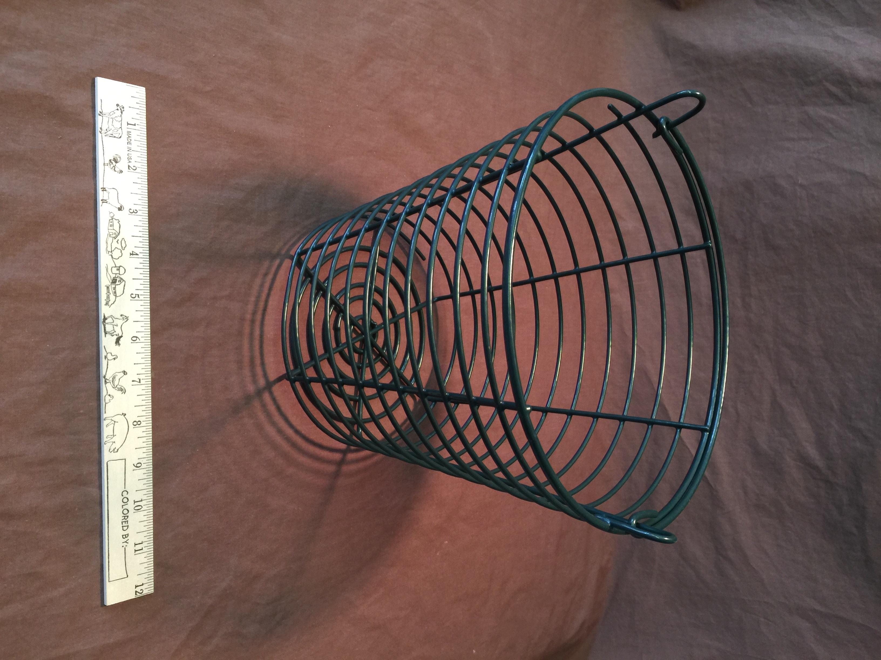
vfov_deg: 48.2
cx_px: 440
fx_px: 738
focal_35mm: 29
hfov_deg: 61.7
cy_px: 330
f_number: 2.2
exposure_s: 1/15
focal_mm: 4.15
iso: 50
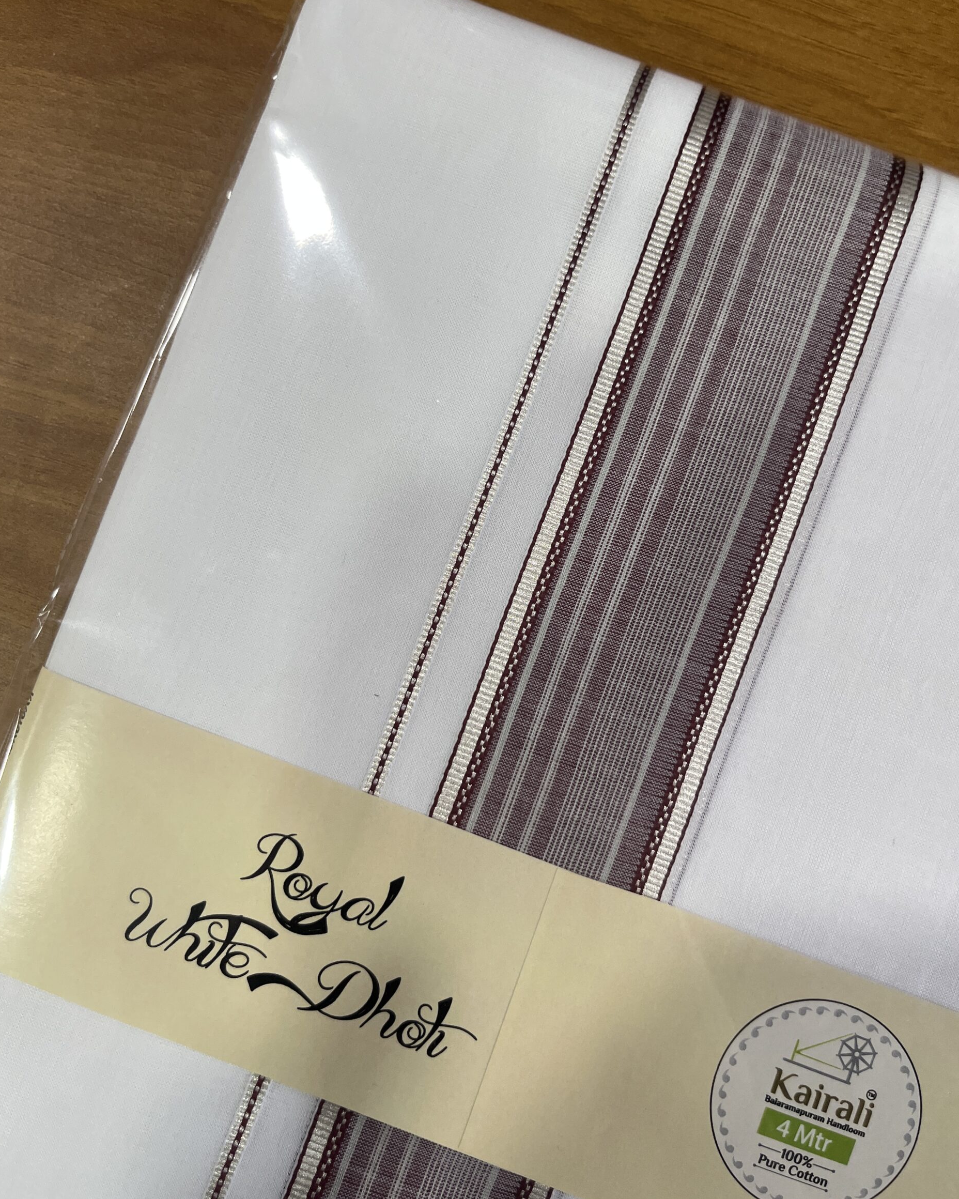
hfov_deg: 51.5
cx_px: 466
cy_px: 559
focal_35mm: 28
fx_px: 993
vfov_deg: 62.1
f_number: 1.6
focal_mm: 5.1
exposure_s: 1/100
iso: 80
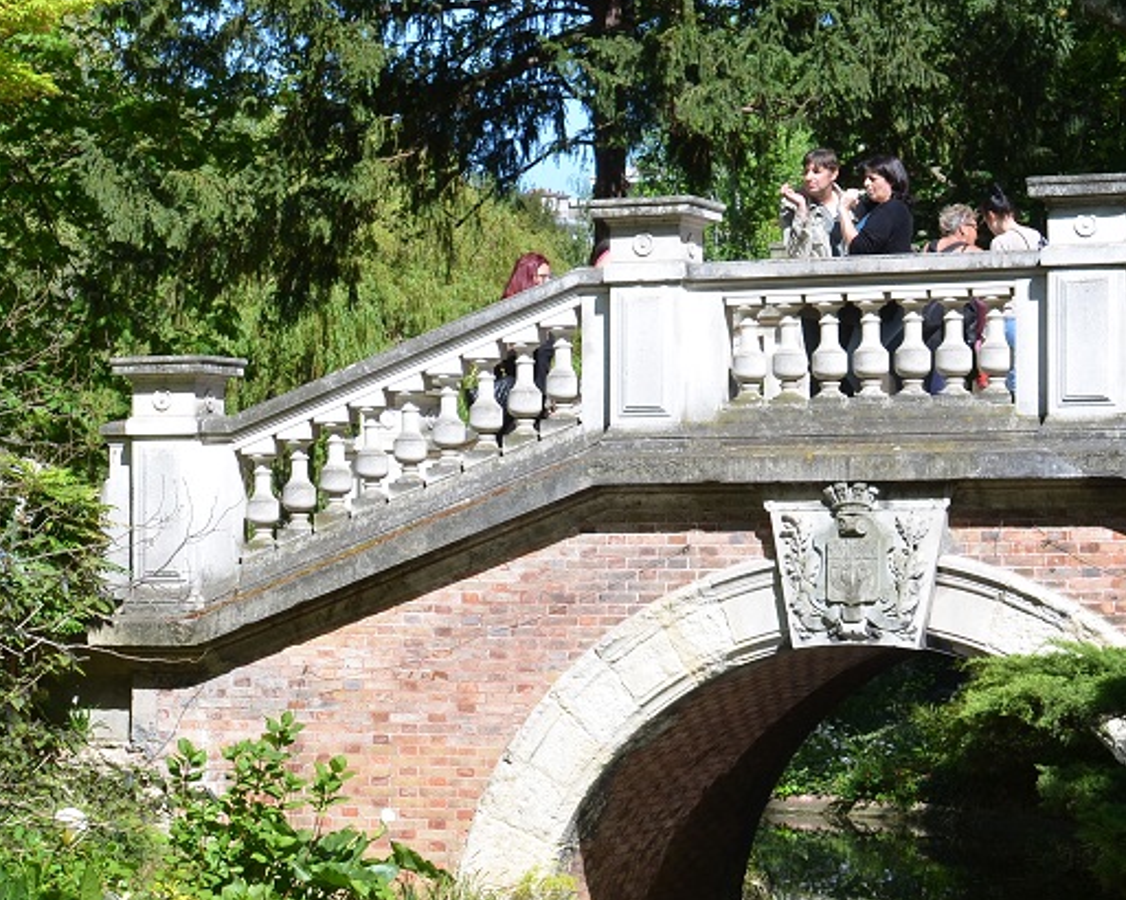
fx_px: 3935
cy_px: 645
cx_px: -64
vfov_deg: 13.0
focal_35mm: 118
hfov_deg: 15.9
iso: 180
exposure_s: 1/250
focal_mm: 35
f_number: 8
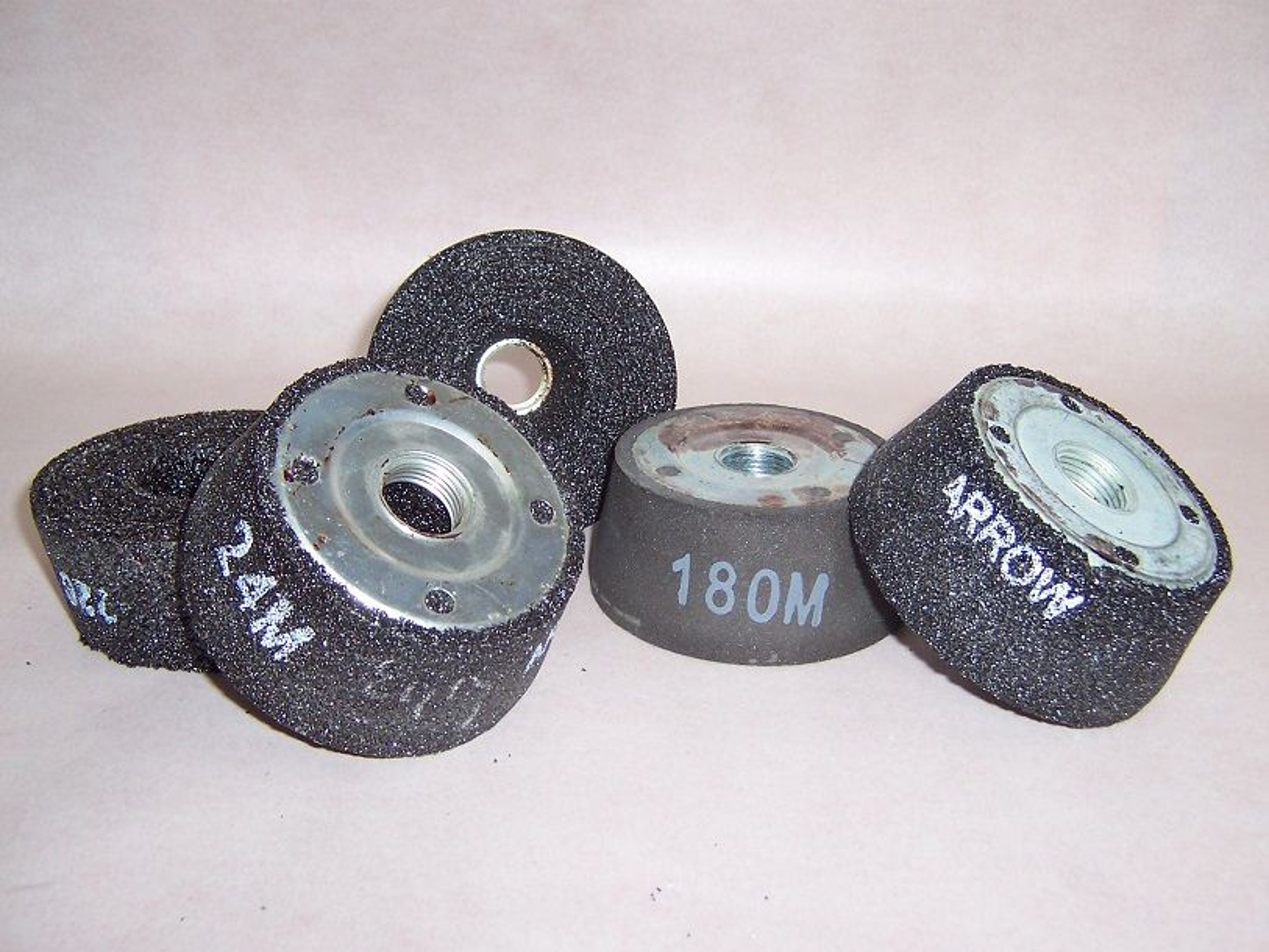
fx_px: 1320
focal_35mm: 36
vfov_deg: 39.7
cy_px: 476
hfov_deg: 51.3
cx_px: 634
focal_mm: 5.6
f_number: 2.8
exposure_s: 1/60
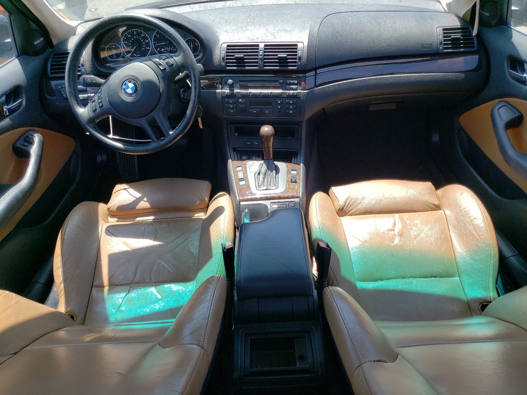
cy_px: 198
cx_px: 264
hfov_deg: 67.3
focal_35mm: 26
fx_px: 396
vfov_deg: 53.1
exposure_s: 1/667
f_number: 1.5
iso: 50
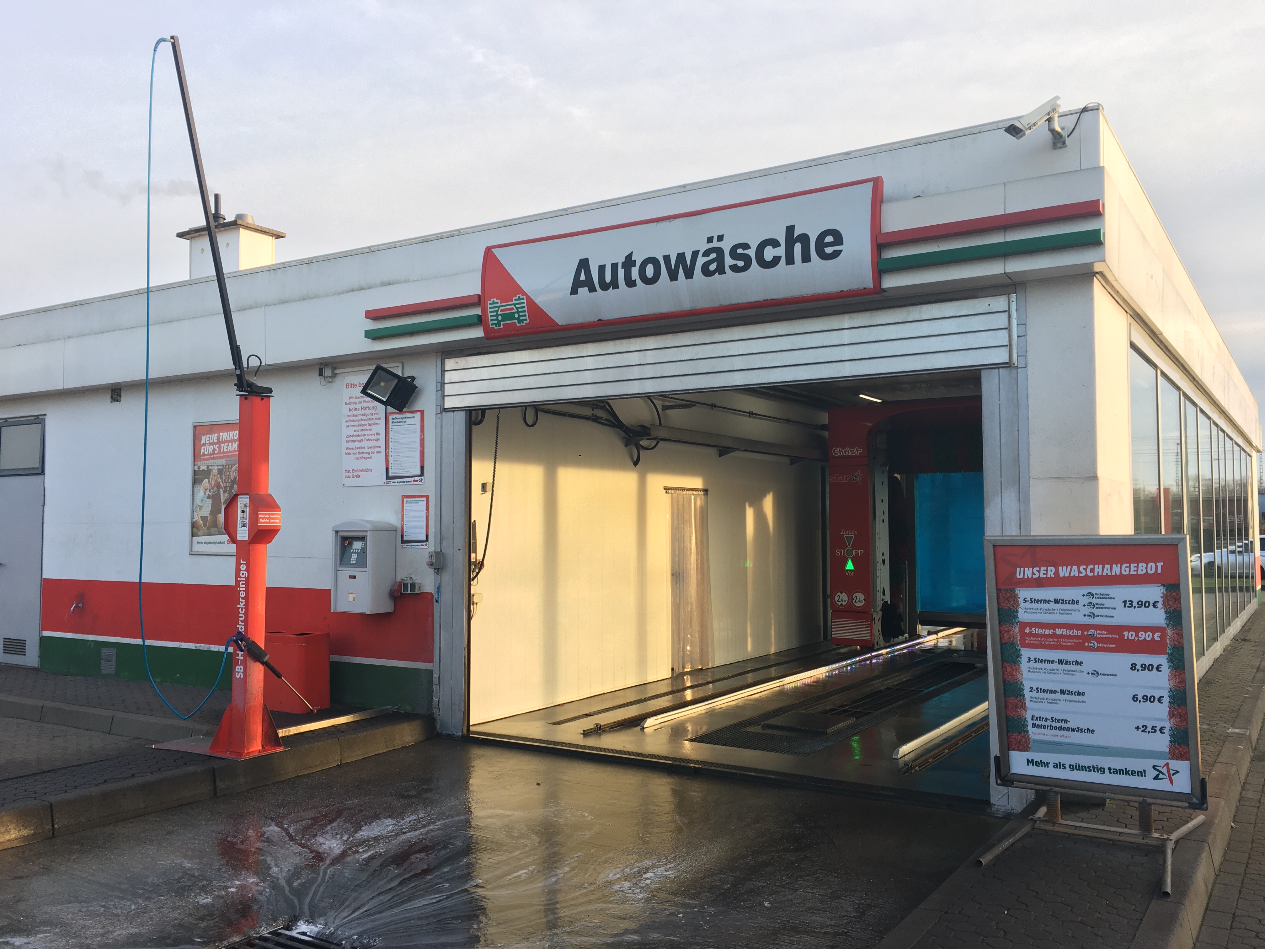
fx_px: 1060
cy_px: 474
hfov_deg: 61.7
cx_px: 632
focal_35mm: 29
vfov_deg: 48.2
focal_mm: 4.15
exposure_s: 1/127
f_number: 2.2
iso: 25
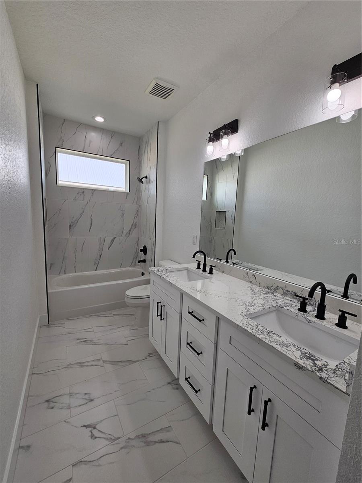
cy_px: 242
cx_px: 181
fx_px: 181
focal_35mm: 13
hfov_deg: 89.9
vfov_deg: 106.2
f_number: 2.2
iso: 50
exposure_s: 1/133
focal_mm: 2.2
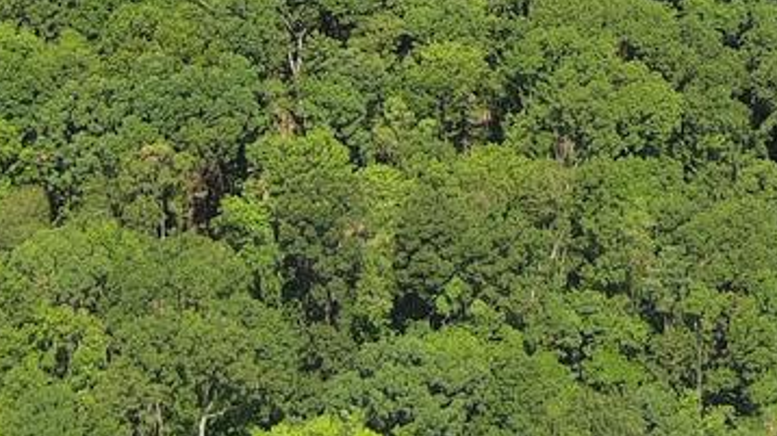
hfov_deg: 12.1
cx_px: 940
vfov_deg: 6.4
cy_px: -823
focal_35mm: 174
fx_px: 3583
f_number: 2.8
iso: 100
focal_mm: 10.57
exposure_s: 1/720
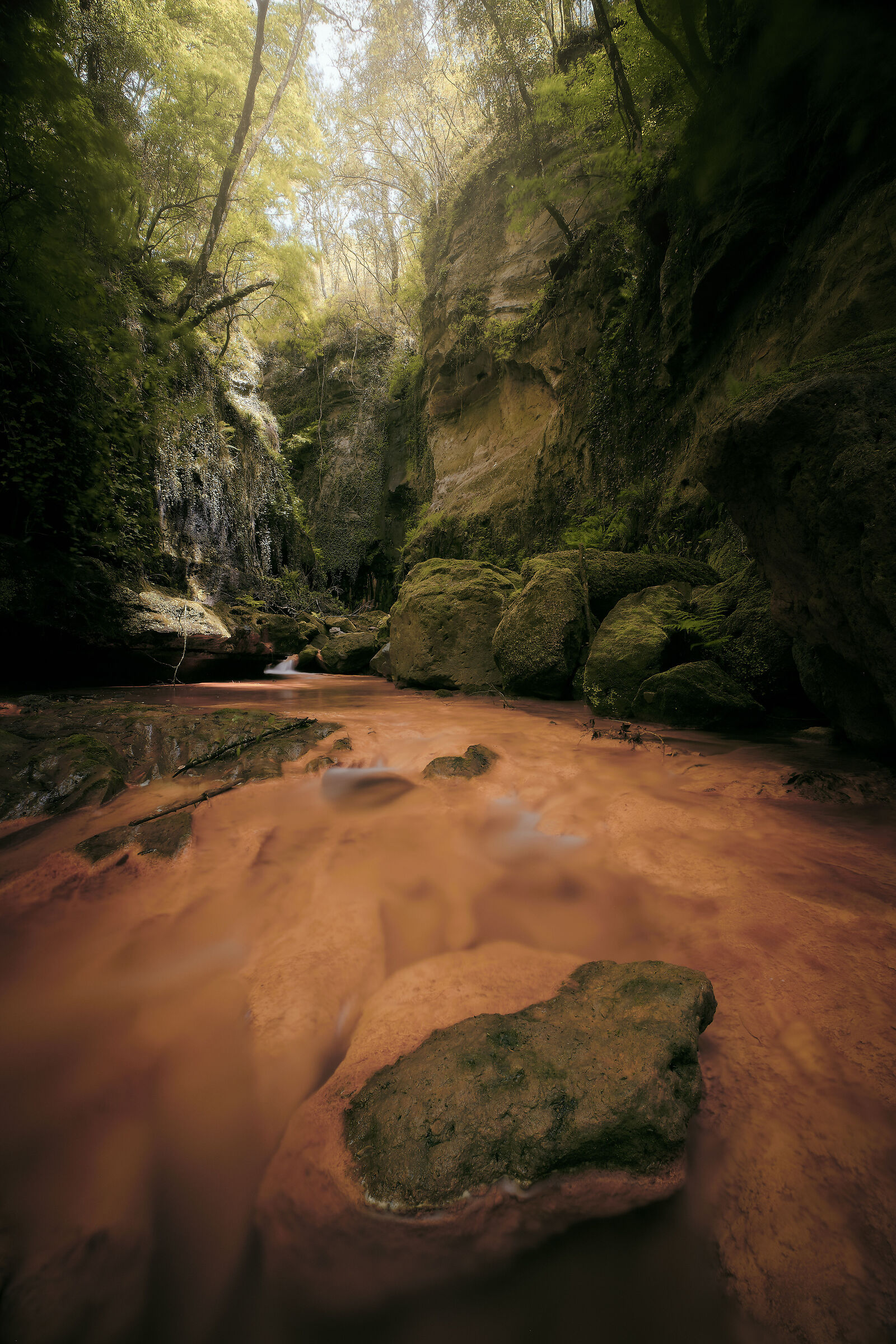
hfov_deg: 77.3
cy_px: 672
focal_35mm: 15
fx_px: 560
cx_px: 448
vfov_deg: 100.4
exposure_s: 20
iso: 200
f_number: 11
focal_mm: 10
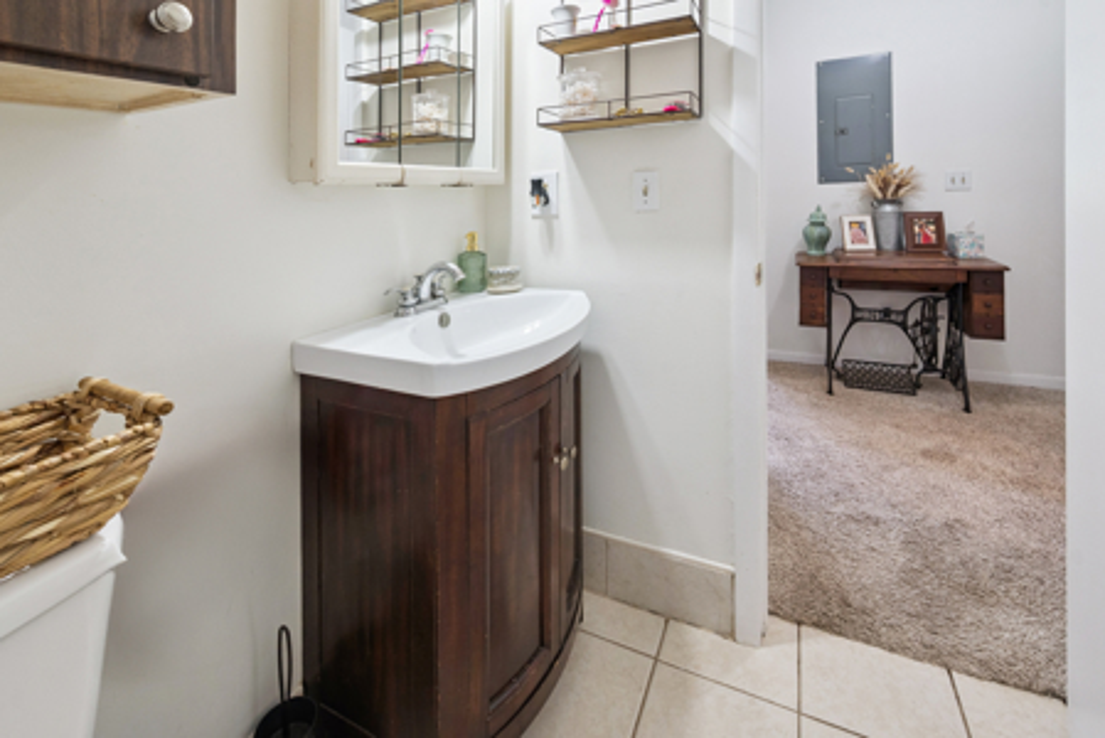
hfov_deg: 104.2
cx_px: 552
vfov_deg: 81.3
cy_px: 369
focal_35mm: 14
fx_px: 430
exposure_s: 1/30
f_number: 8
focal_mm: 14
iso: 400
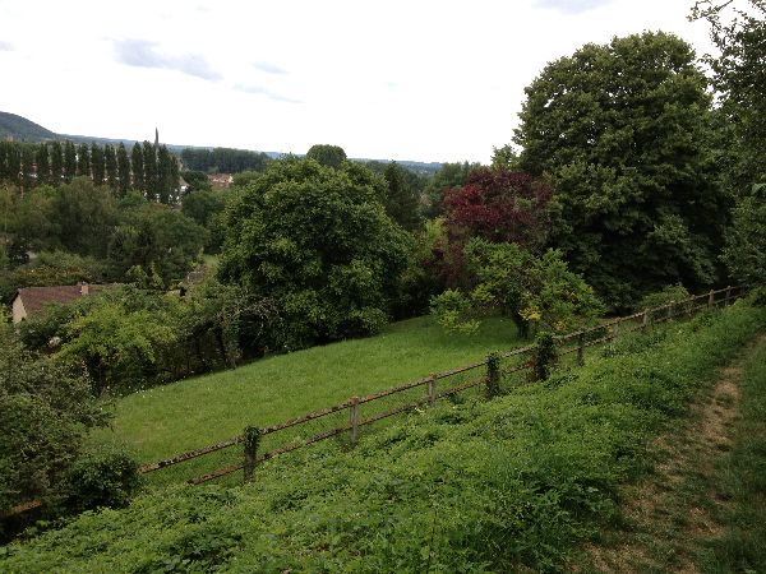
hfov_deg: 52.6
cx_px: 383
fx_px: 774
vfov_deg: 40.7
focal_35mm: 35
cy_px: 287
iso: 50
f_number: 2.4
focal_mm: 4.28
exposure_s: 1/673
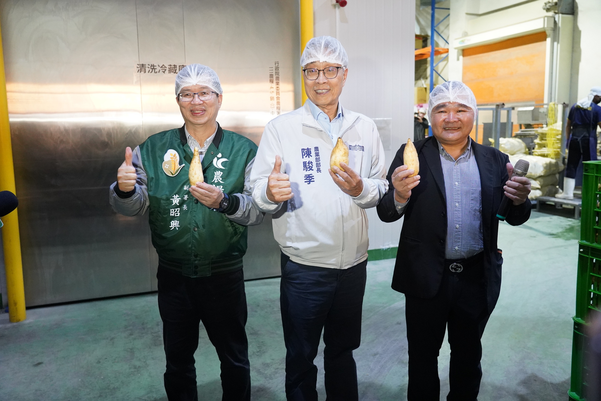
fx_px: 517
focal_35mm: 31
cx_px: 300
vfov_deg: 42.3
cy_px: 200
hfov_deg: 60.3
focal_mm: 31
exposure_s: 1/200
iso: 8000
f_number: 4
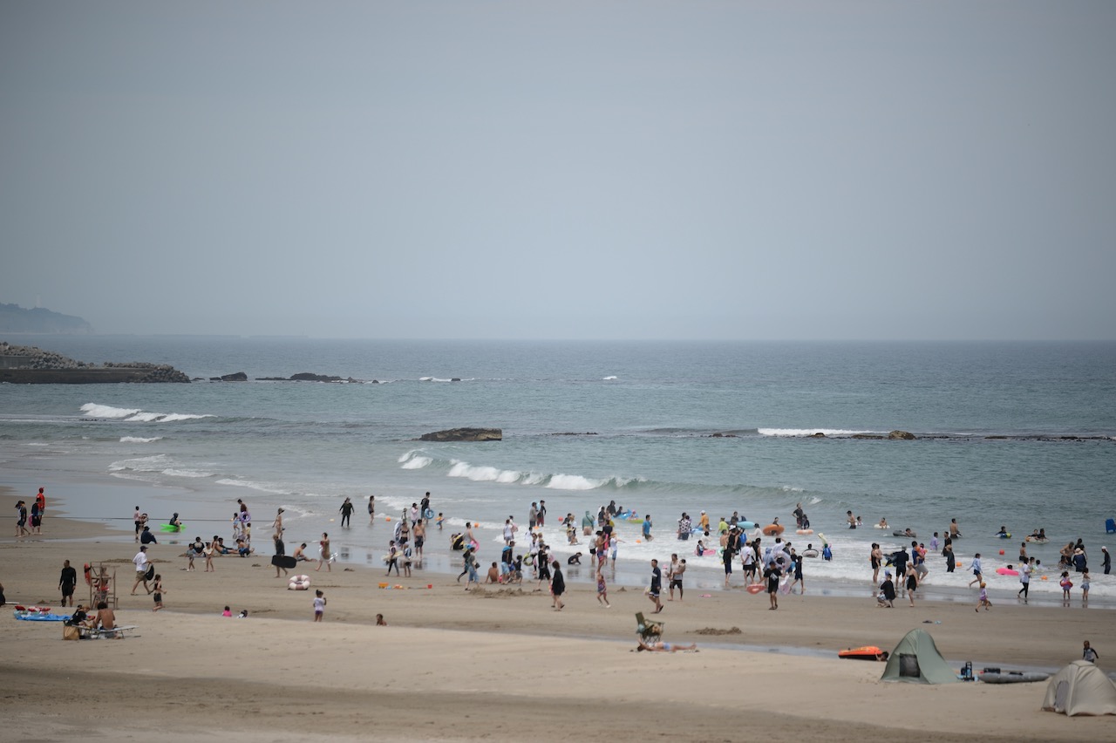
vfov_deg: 6.9
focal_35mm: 200
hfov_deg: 10.3
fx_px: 6197
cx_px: 558
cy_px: 372
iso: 100
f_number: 2.8
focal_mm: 200
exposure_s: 1/2500
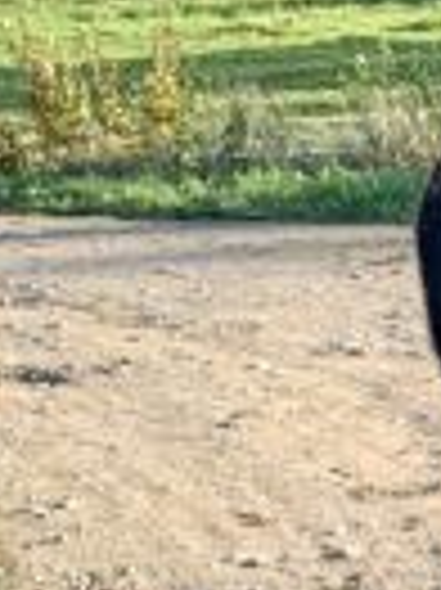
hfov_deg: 10.0
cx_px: 850
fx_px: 2365
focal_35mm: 139
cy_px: 1101
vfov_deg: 12.8
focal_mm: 4.25
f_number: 1.8
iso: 25
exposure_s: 1/365
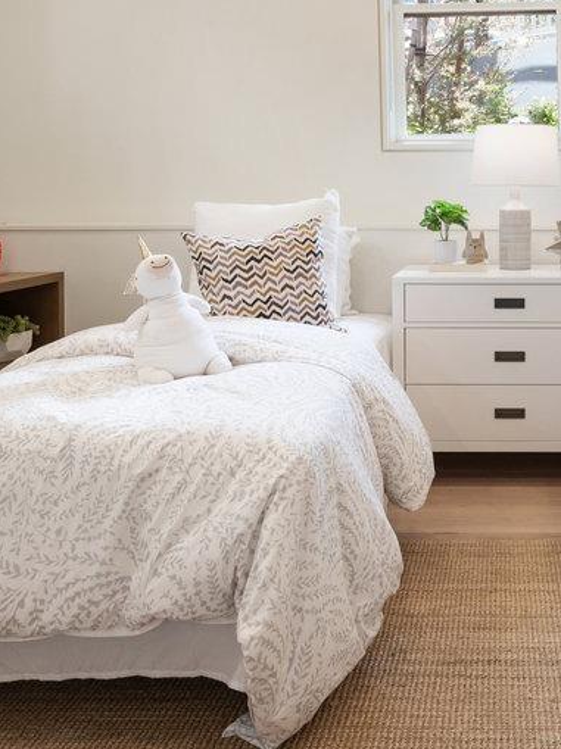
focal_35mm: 35
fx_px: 760
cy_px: 207
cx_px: 527
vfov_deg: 50.8
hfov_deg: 37.3
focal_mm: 15.5
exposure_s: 1/15
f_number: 9
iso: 200
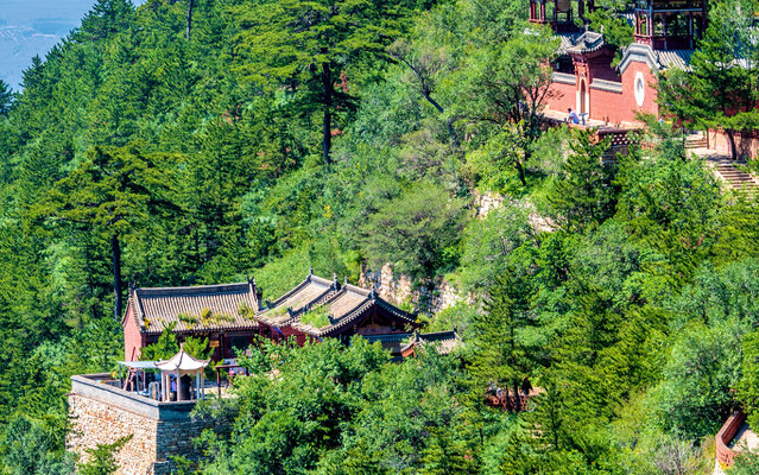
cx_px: 416
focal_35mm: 222
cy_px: 110
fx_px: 4594
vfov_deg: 5.9
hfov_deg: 9.4
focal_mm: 116
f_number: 8
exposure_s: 1/125
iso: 100
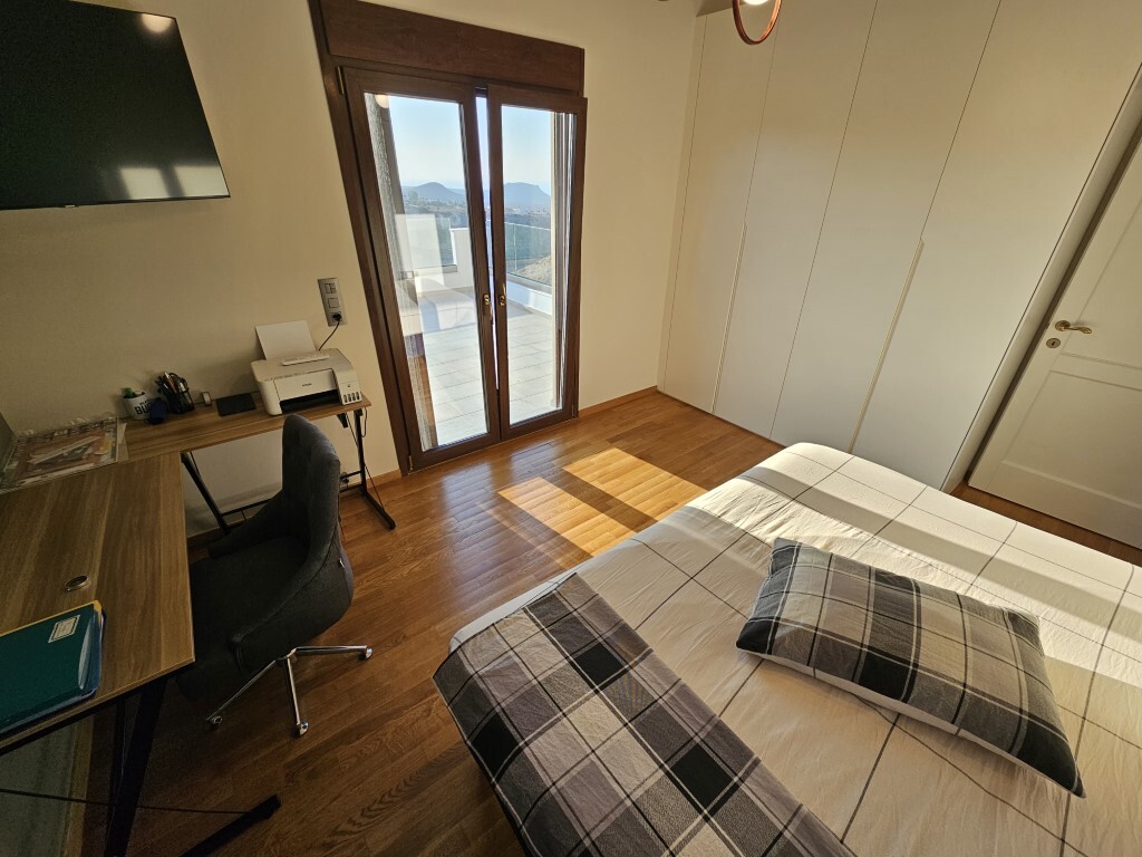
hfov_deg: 106.2
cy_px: 428
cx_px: 571
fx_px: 429
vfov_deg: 89.9
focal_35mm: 13
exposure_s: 1/274
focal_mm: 2.2
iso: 50
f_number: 2.2
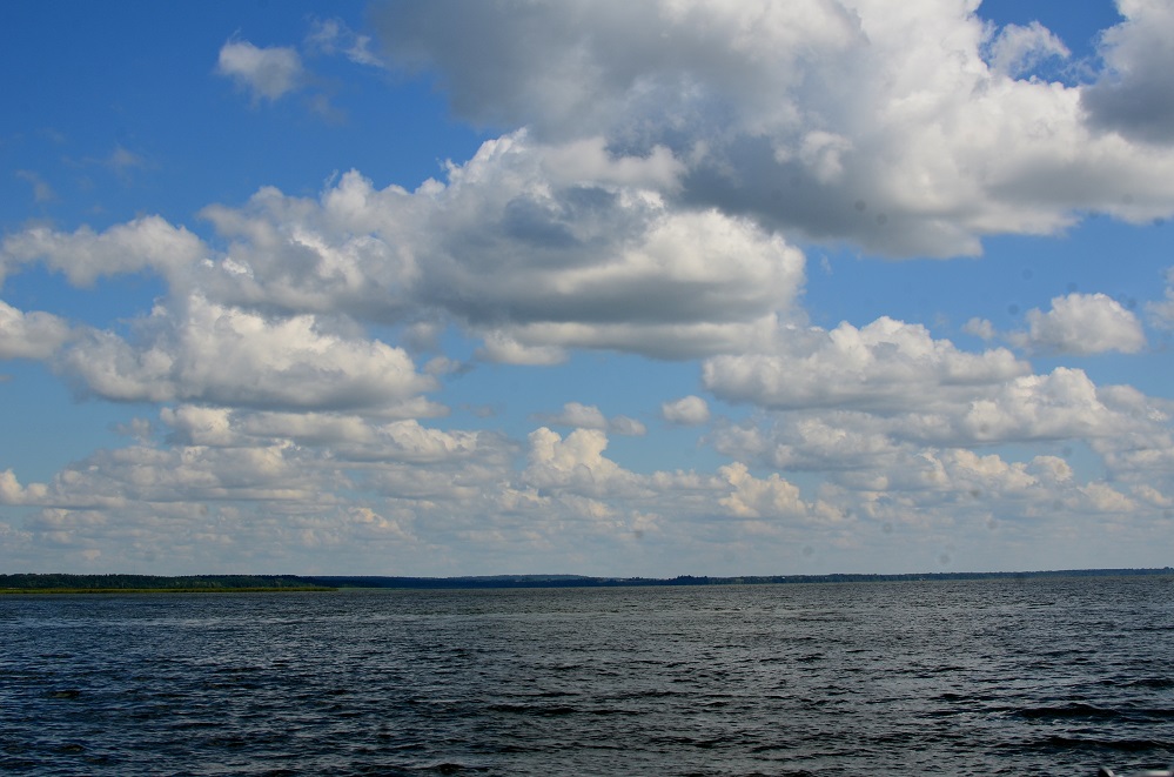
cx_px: 587
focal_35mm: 52
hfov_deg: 37.9
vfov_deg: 25.6
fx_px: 1708
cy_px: 388
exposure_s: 1/400
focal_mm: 35
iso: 200
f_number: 11
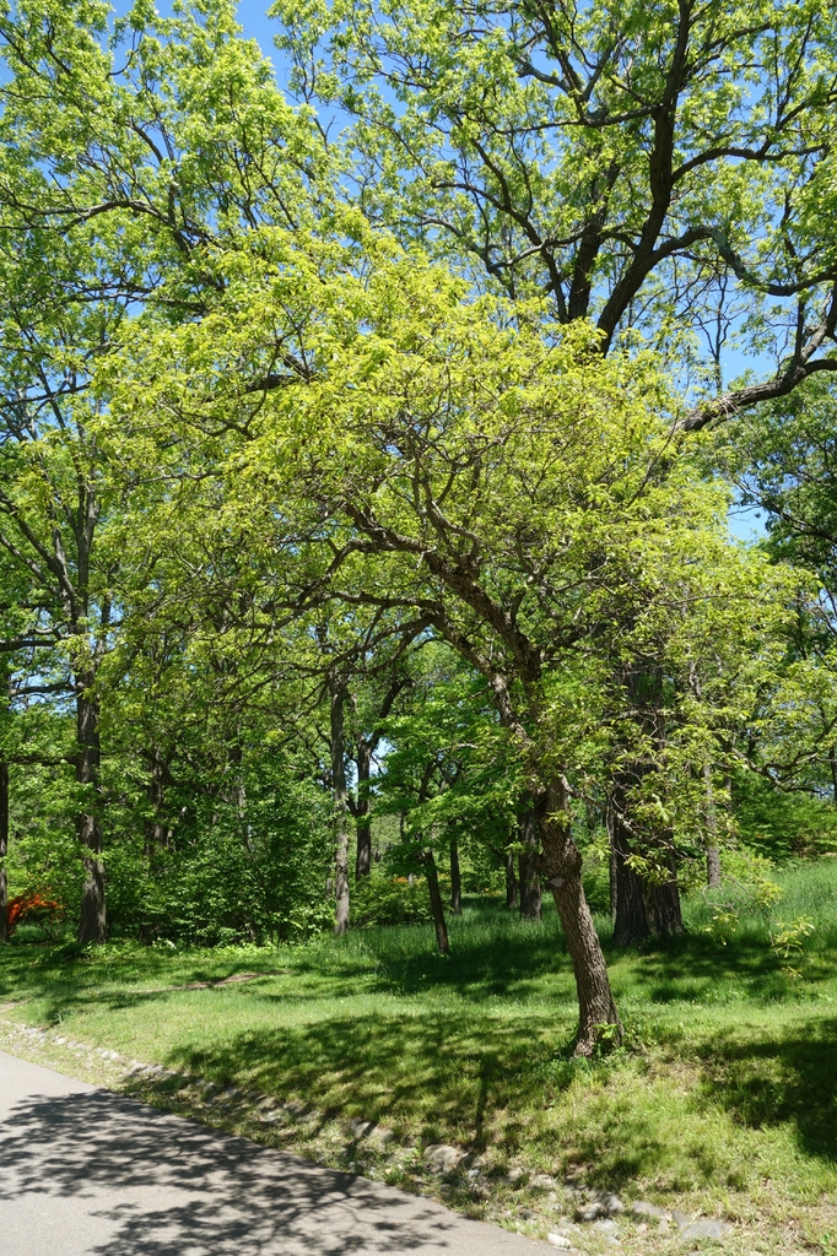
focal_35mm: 30
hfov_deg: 43.6
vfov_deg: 61.9
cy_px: 628
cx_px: 418
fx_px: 1047
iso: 125
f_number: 5.6
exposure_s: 1/200
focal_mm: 11.32
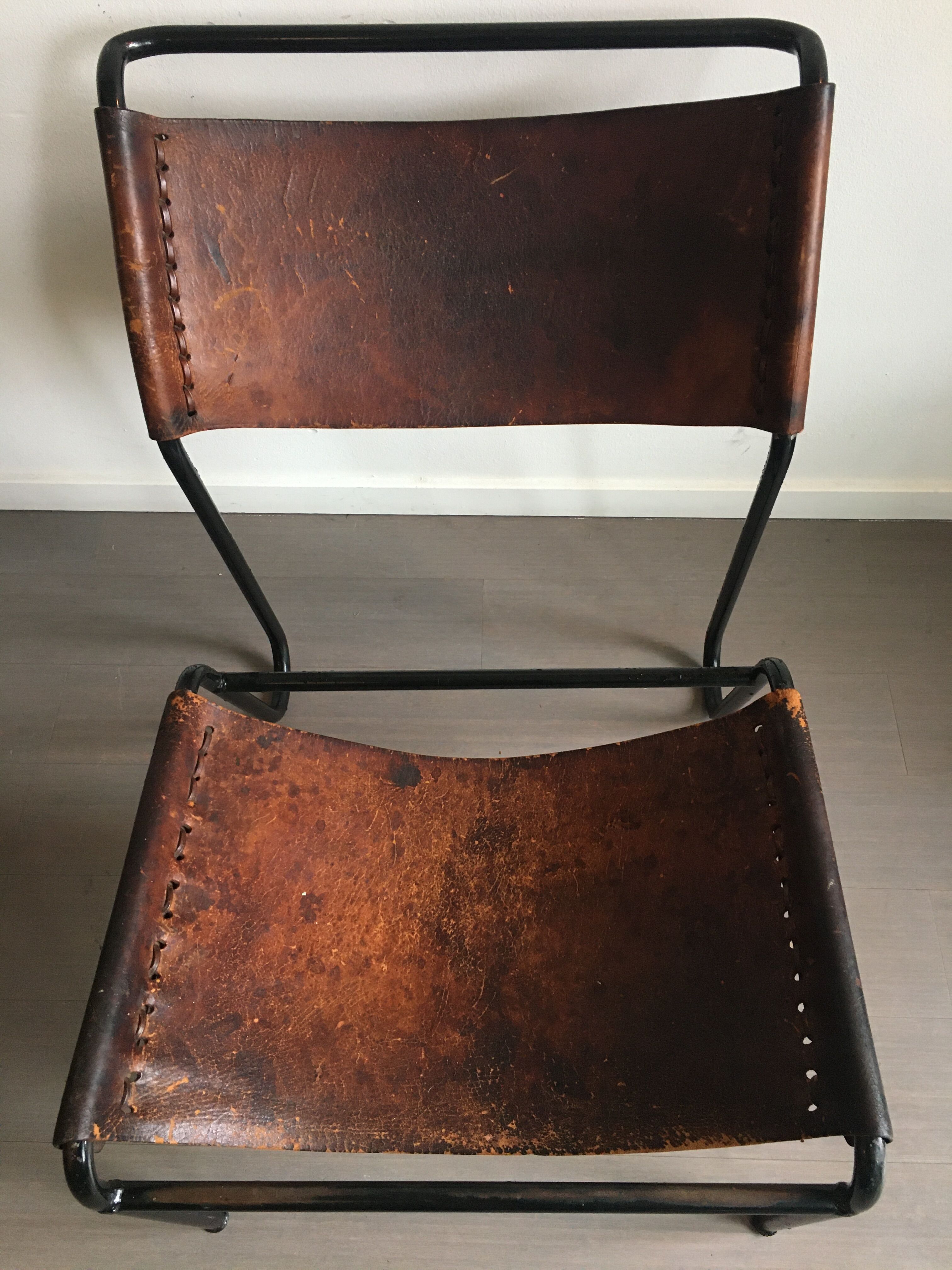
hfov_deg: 48.2
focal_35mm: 29
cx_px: 476
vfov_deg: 61.7
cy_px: 635
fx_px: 1063
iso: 200
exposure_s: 1/33
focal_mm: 4.15
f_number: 2.2
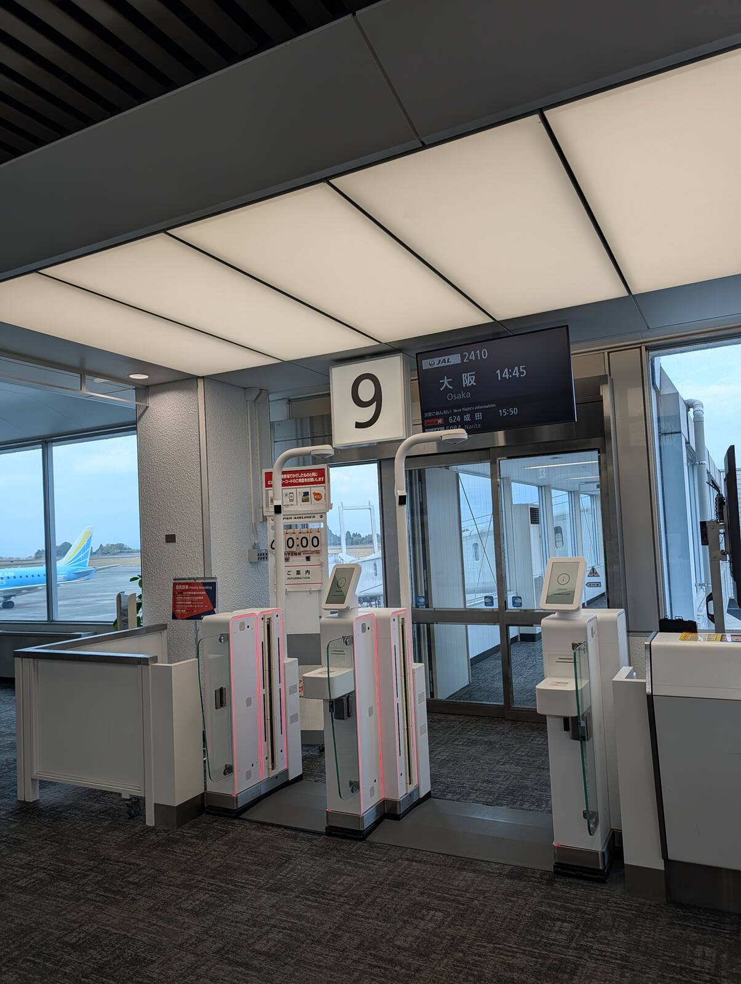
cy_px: 492
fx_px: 683
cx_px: 370
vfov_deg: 71.5
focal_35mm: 24
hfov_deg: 56.9
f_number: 1.68
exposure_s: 1/204
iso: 21
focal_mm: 6.9
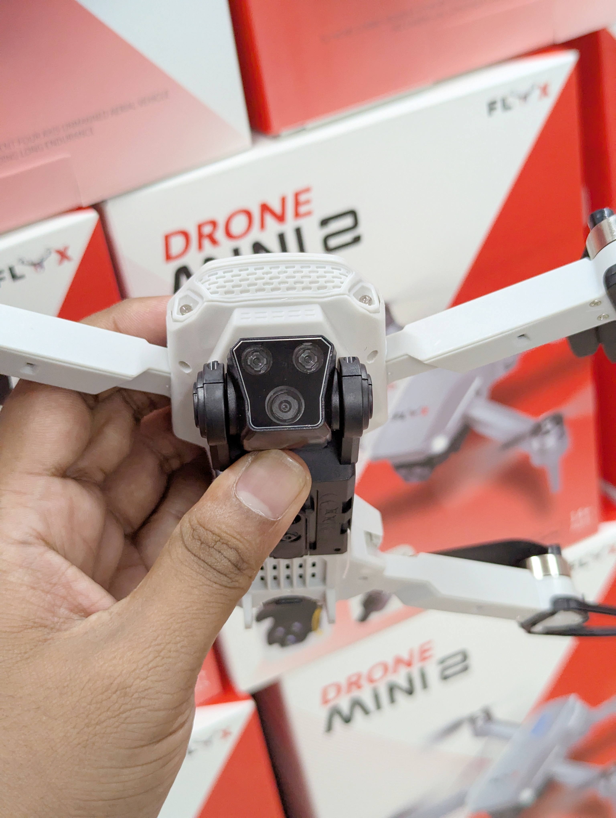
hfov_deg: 30.3
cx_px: 308
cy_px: 409
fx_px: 1136
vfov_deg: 39.6
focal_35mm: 48
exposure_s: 1/280
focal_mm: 6.81
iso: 395
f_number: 1.85
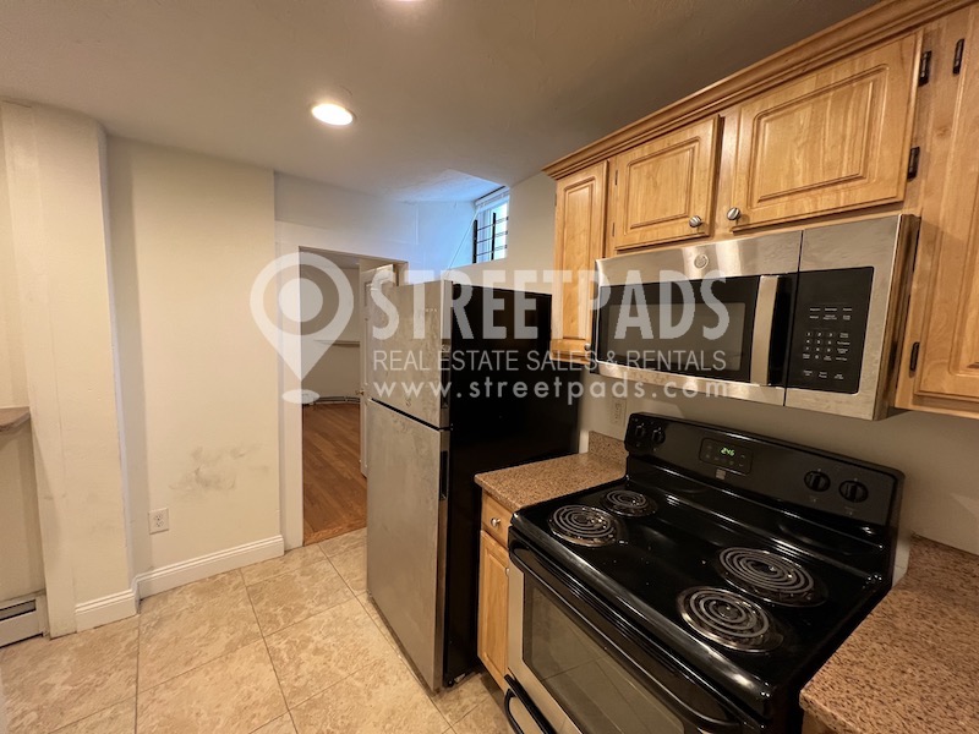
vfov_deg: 89.9
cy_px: 367
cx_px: 490
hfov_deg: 106.2
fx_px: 368
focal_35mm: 13
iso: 320
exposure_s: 1/60
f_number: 1.8
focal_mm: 1.57
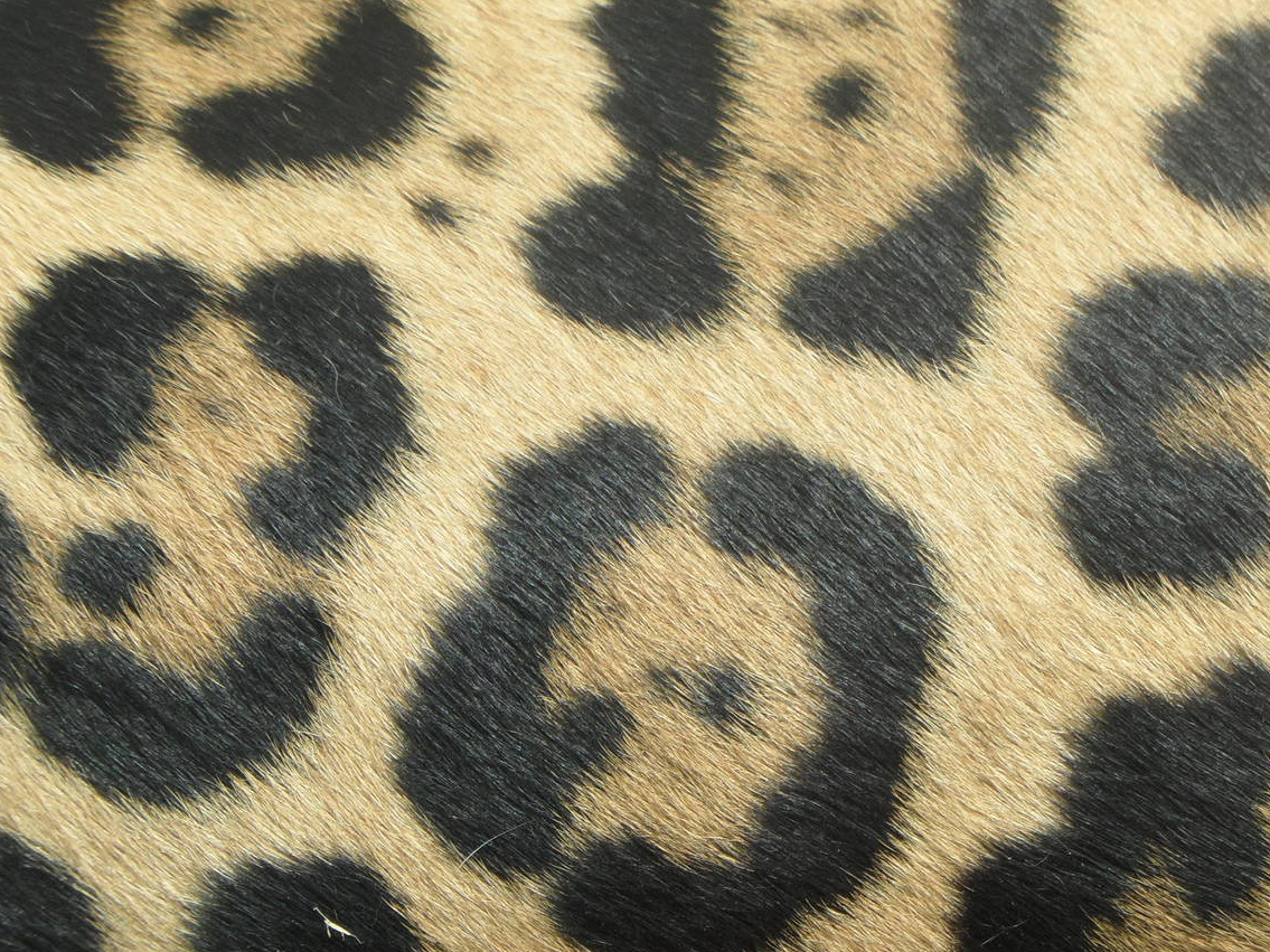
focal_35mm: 296
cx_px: 740
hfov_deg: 6.7
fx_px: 10859
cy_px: 436
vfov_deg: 5.0
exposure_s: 1/180
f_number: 4.6
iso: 100
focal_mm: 34.8
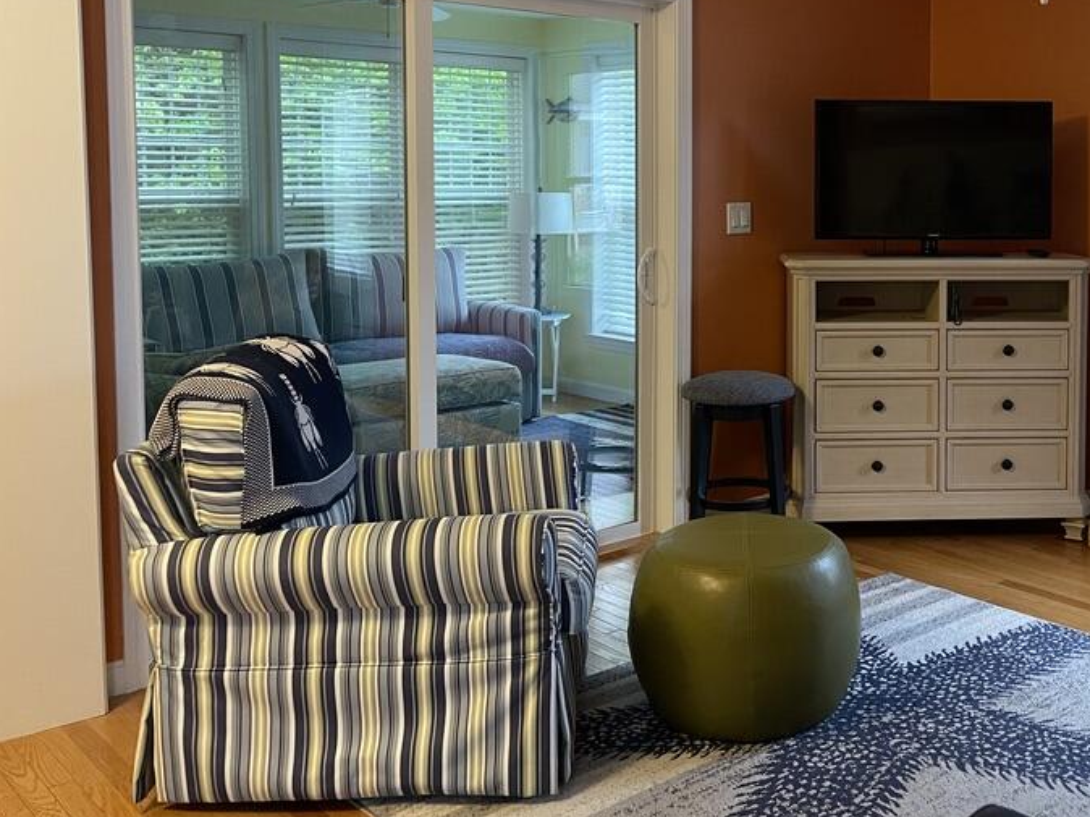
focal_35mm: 38
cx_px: 822
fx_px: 1196
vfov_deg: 37.3
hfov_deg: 47.1
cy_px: 267
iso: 320
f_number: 1.6
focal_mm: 5.1
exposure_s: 1/60
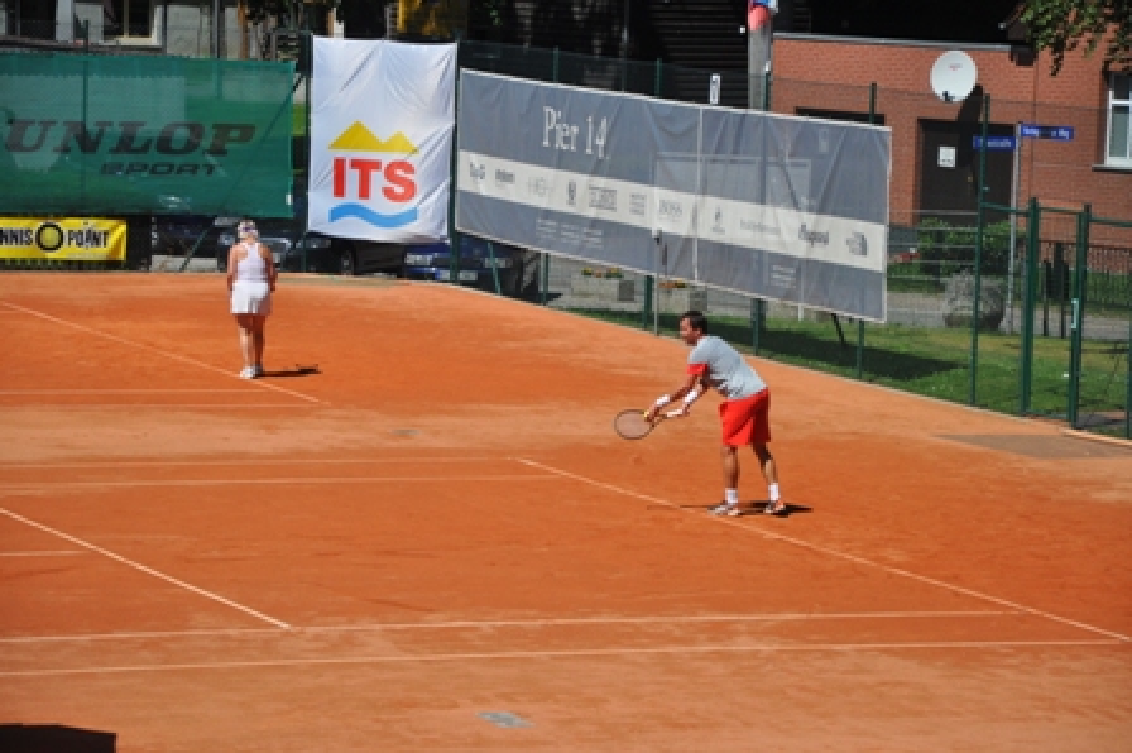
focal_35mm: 158
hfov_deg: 13.0
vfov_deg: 8.7
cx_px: 566
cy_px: 376
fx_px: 4949
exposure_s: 1/2000
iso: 400
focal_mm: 105
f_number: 7.1
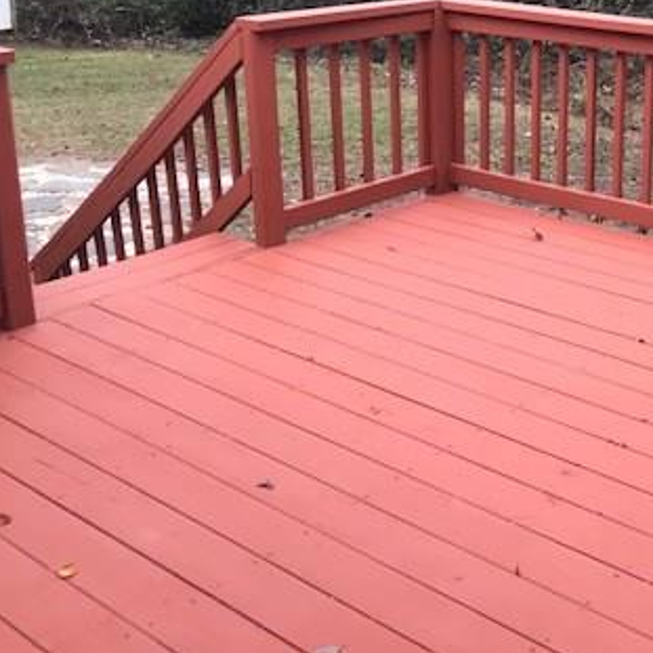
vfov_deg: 32.8
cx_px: 653
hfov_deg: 31.0
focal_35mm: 51
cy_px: 174
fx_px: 1088
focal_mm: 3.99
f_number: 1.8
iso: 25
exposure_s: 1/60
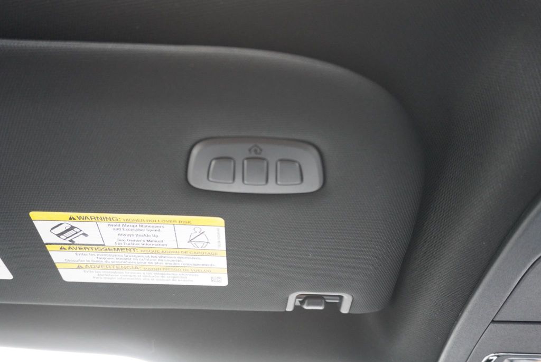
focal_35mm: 30
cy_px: 181
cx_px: 270
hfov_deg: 61.9
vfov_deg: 43.7
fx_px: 451
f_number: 4
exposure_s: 1/60
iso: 2500
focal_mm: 20
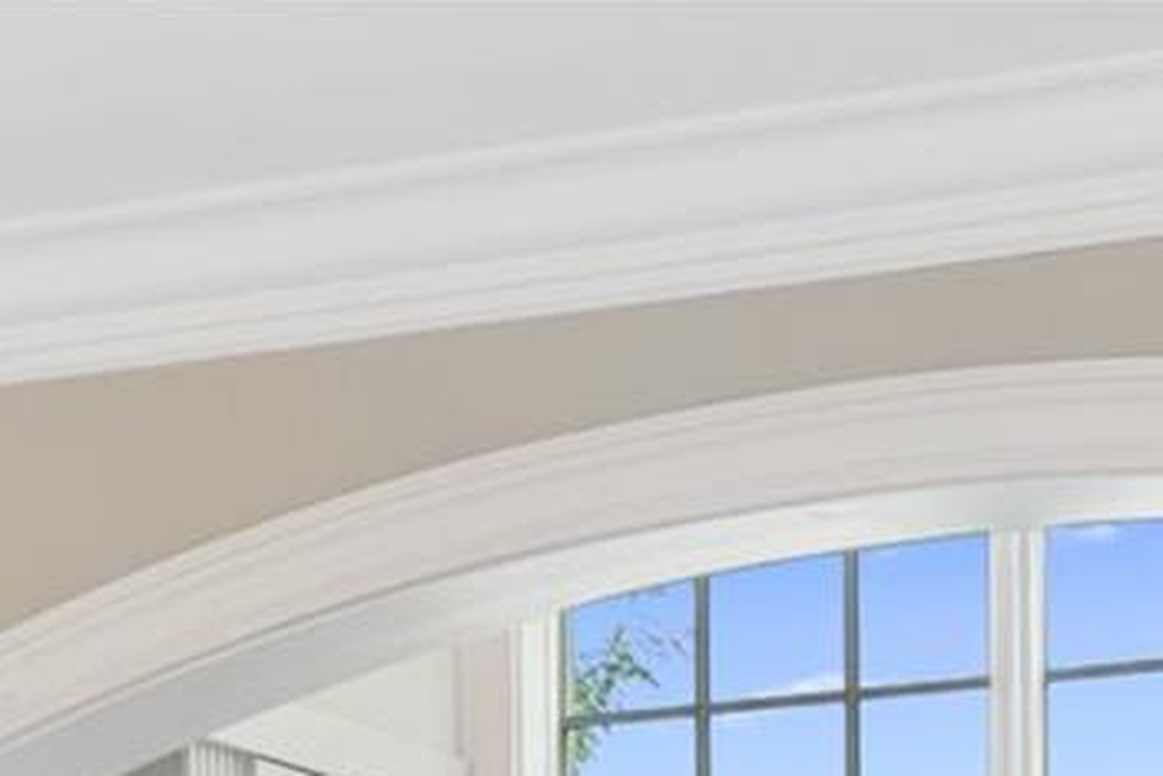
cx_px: 739
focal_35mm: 164
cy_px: 1761
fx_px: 5298
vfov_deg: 7.8
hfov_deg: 12.5
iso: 400
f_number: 8
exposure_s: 1/6
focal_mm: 18
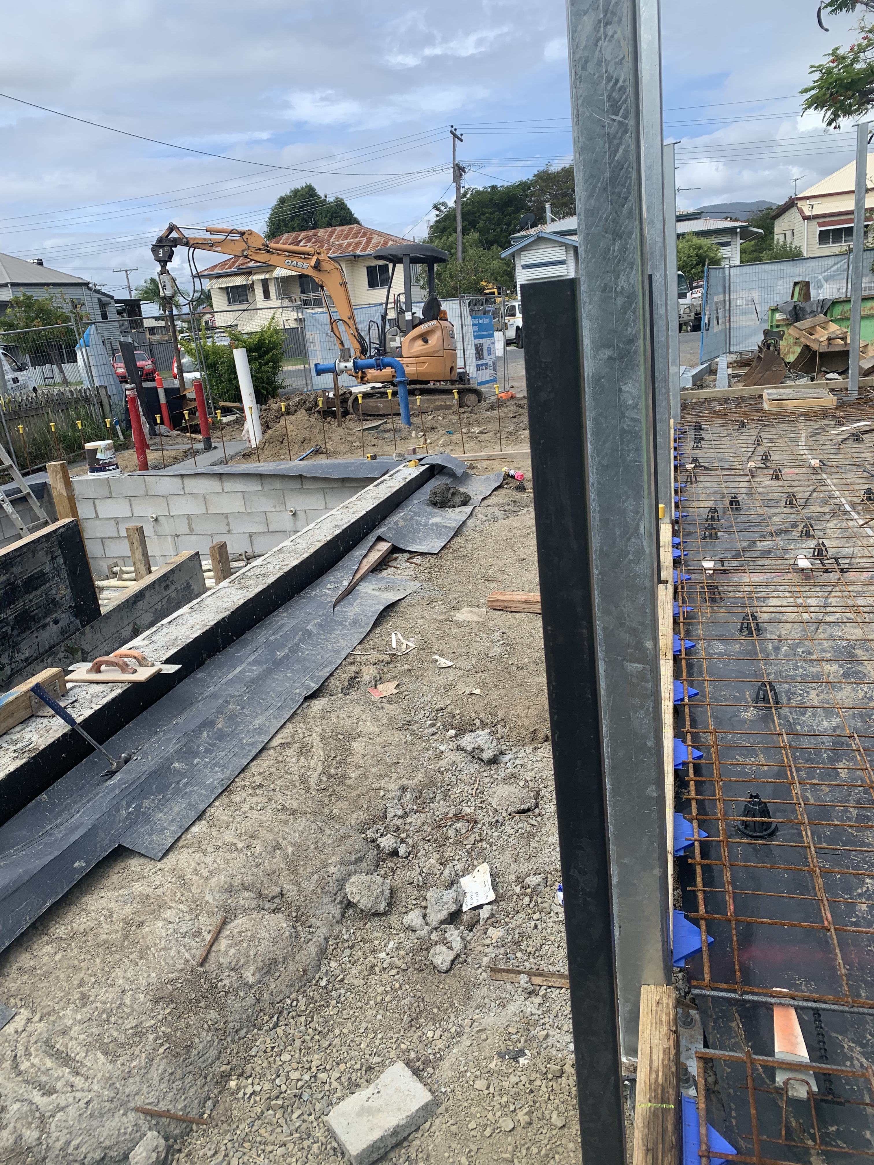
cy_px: 582
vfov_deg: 67.3
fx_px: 875
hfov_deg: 53.1
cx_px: 437
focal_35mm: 26
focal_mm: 4.25
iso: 25
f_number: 1.8
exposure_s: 1/2075
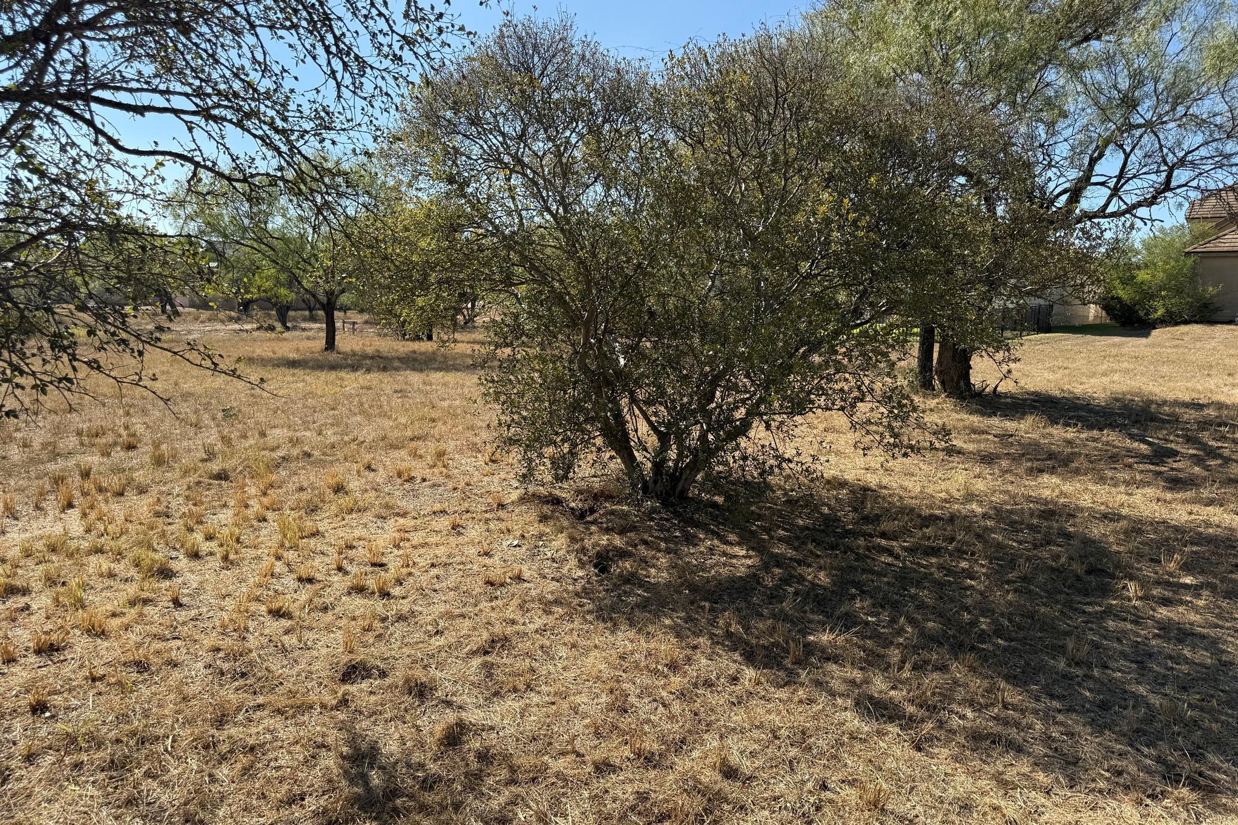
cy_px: 413
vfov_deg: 51.3
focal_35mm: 25
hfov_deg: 71.5
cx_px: 619
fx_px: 860
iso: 80
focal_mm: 6.76
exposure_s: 1/2703
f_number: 1.78
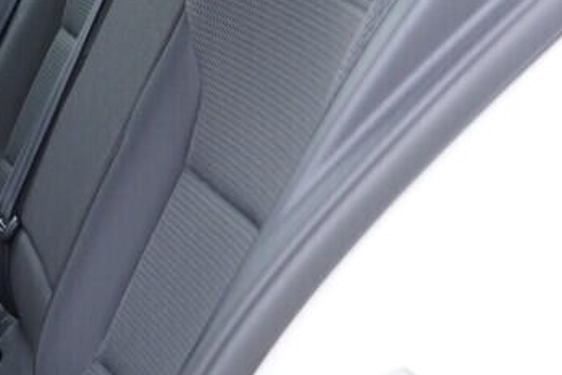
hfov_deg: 17.5
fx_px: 1655
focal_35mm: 106
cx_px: -257
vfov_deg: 12.9
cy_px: 129
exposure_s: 1/40
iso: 250
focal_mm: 24
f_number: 2.8
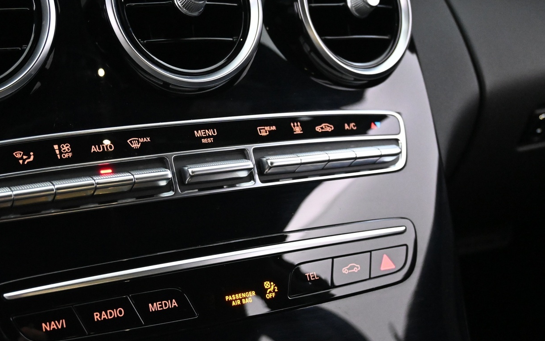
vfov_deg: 25.5
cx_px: 201
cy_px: 193
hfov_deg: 39.5
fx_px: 753
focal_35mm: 51
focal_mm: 25
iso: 6400
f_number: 4.2
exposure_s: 1/40
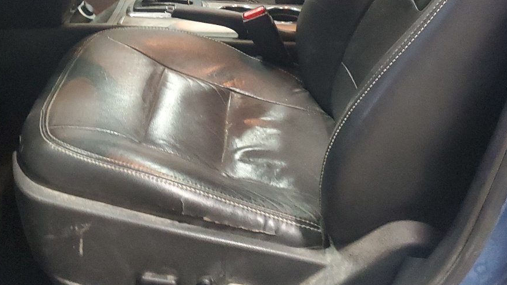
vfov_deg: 21.7
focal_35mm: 52
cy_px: -37
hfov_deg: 39.5
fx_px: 699
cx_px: 178
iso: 440
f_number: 1.5
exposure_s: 1/15
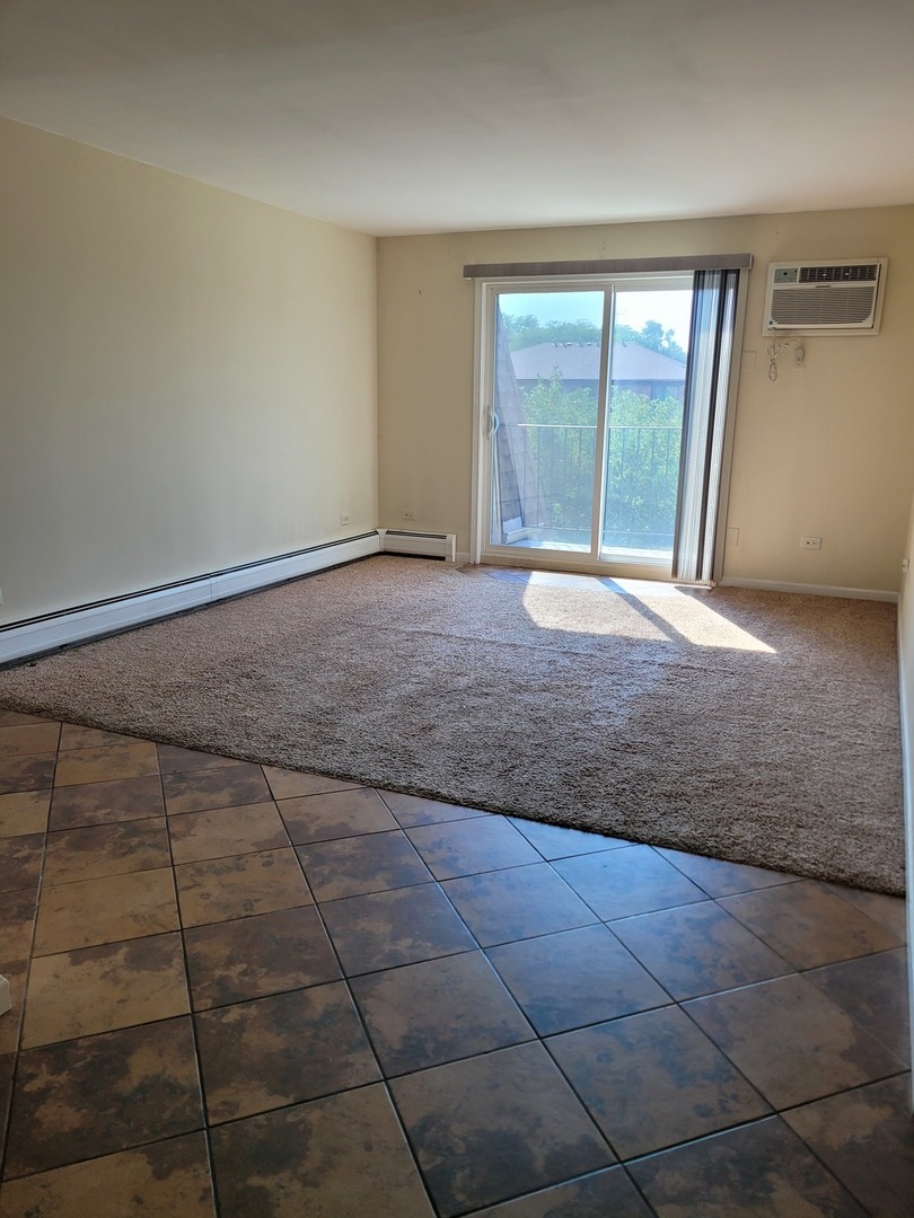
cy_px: 609
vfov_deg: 67.3
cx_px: 457
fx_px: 915
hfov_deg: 53.1
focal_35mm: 26
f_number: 1.8
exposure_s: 1/120
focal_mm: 5.4
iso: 50
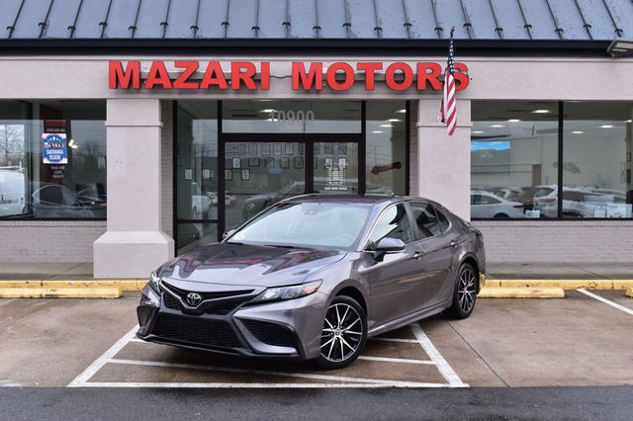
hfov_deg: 41.1
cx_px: 316
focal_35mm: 48
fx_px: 844
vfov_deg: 28.0
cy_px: 210
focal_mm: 32
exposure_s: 1/160
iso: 400
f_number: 9
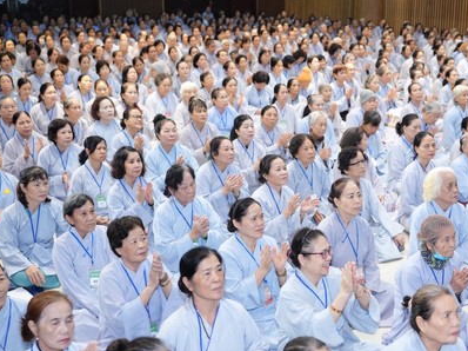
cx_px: 328
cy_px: 215
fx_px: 743
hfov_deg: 34.5
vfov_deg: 26.5
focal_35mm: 55
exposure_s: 1/160
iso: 2000
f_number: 2.5
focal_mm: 35
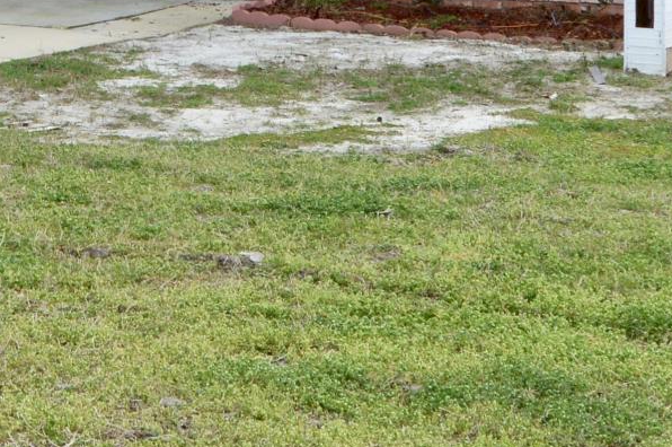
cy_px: -237
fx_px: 2536
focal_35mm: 136
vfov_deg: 9.7
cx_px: -133
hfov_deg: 14.6
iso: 200
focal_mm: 18
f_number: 8
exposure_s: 1/400
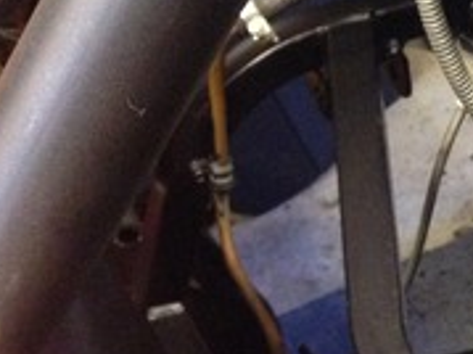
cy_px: 386
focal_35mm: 118
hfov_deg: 14.9
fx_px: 1611
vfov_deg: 12.3
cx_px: 806
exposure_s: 1/15
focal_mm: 4.12
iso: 500
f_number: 2.4
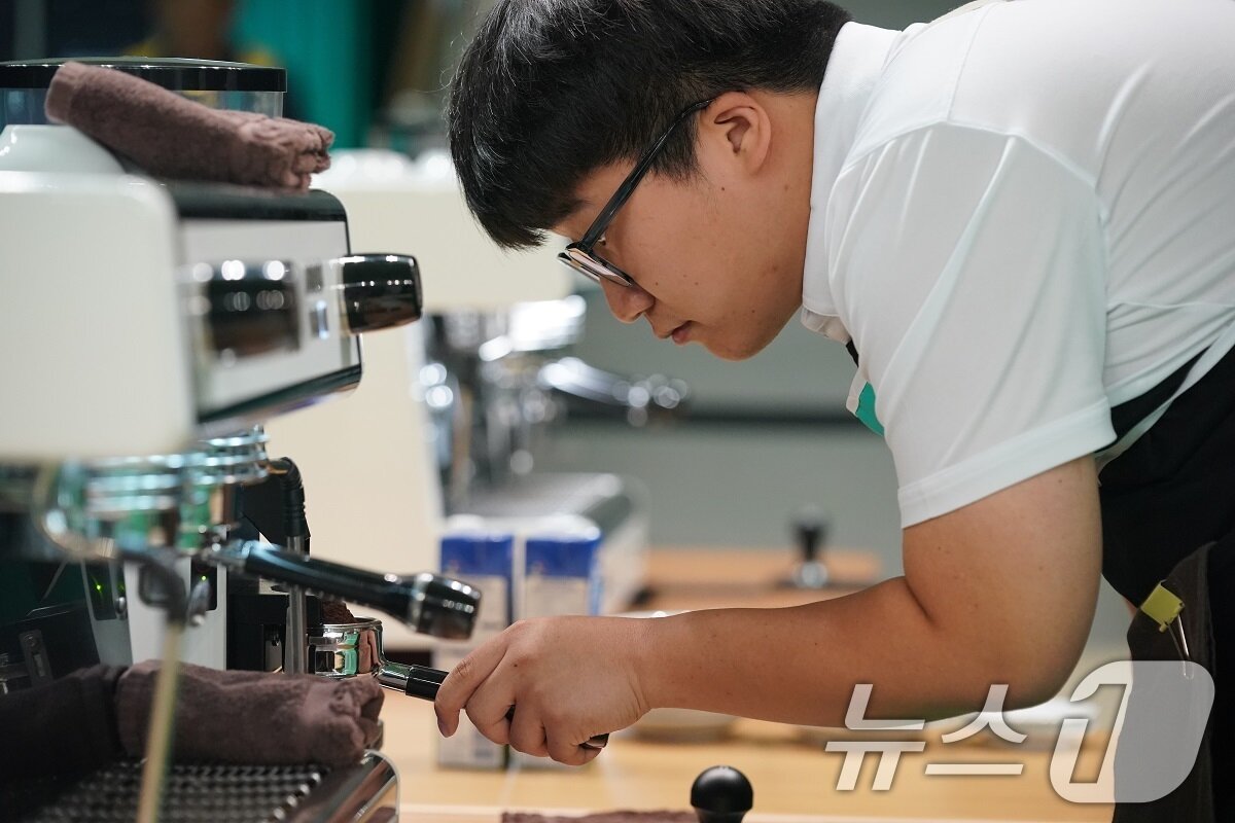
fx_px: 4116
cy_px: 412
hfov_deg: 17.1
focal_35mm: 120
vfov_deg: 11.4
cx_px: 618
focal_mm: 120
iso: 4000
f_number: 3.5
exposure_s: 1/160
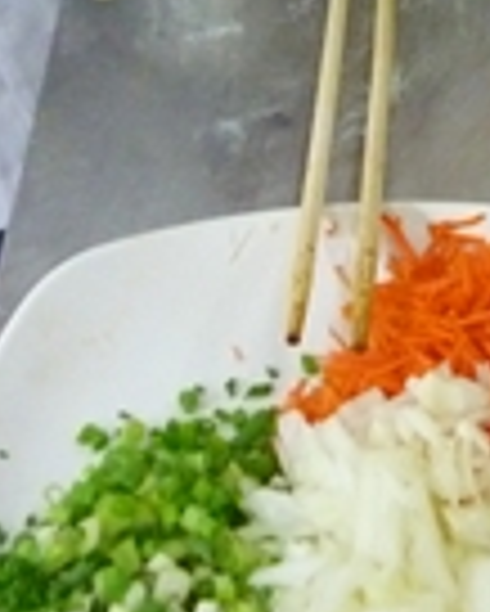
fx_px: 2137
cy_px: -173
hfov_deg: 12.7
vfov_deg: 15.5
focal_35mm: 118
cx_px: 629
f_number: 2.8
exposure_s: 1/60
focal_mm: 5.5
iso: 800
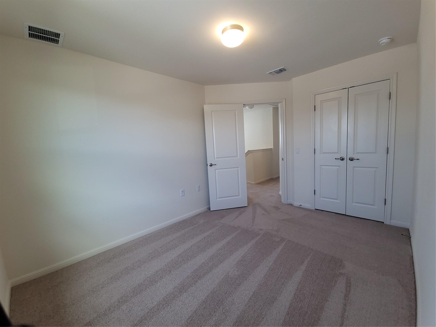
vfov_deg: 89.9
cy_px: 164
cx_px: 218
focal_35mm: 13
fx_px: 164
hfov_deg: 106.2
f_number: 2.2
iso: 64
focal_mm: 2.2
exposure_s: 1/40
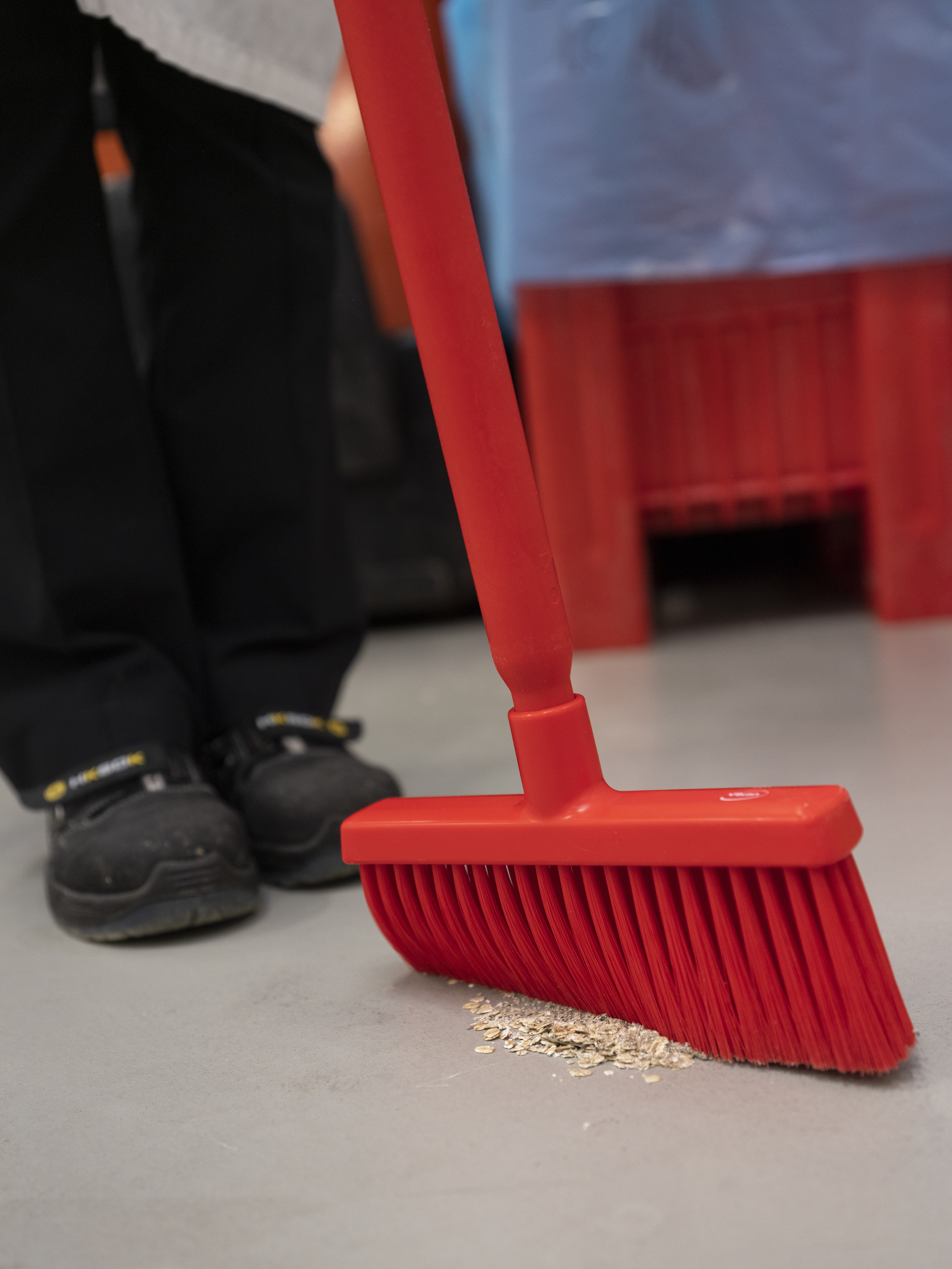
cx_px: 476
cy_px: 634
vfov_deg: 46.8
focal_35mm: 40
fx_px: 1467
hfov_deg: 36.0
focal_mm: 50.8
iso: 1000
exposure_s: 1/125
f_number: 4
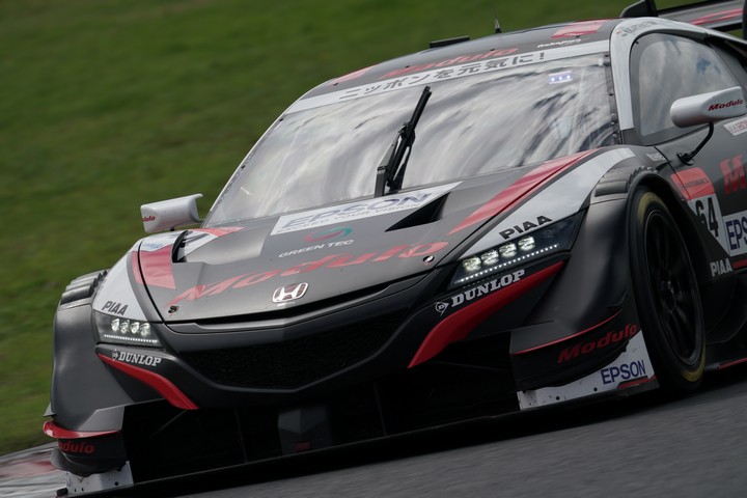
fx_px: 17429
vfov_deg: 1.6
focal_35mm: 840
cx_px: 374
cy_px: 249
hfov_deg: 2.5
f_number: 11
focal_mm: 840
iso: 200
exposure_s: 1/500
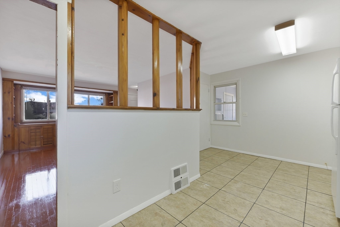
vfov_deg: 77.3
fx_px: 142
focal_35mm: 15
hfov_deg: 100.4
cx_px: 170
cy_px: 114
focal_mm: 15
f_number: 8
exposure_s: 1/8
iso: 640
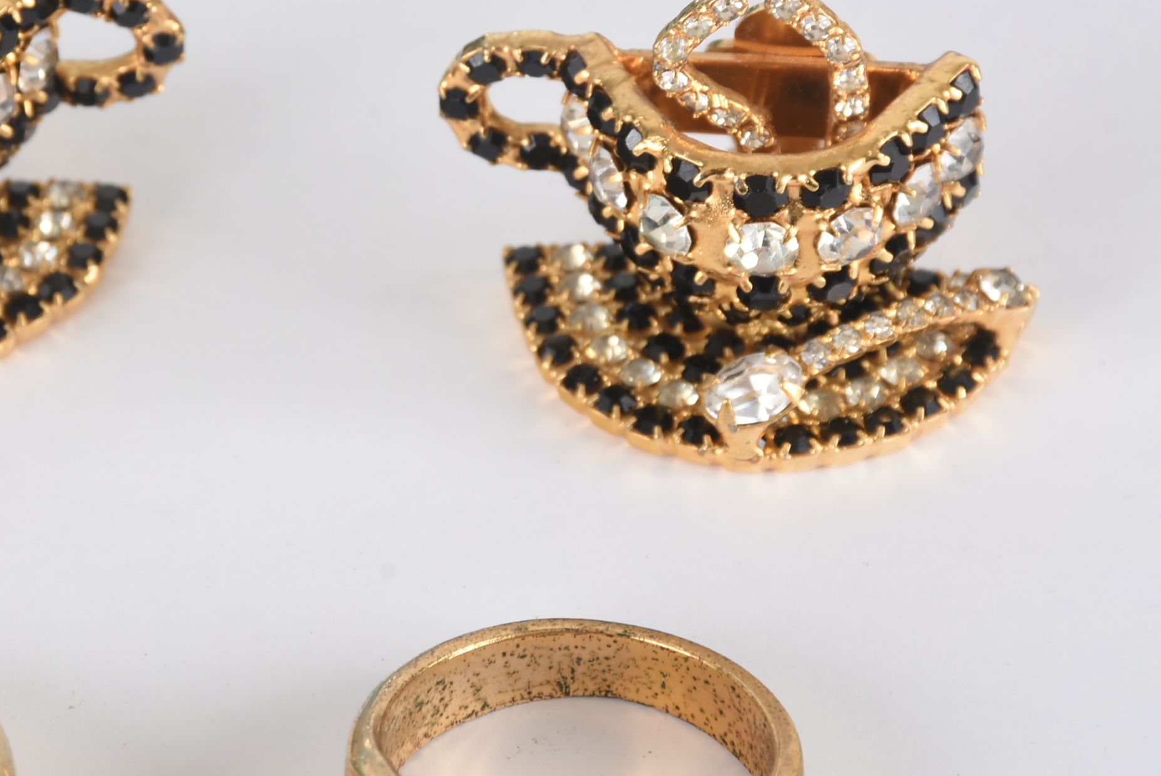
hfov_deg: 6.1
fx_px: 10942
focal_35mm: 339
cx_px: 266
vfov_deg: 4.1
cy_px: 264
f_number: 14
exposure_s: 1/160
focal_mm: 140
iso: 200
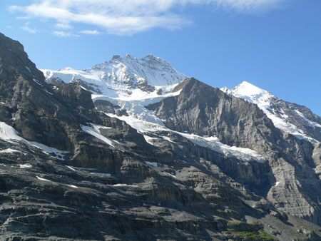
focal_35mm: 36
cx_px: 160
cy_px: 120
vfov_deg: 39.7
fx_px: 334
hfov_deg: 51.3
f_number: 4
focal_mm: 6
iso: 80
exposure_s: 1/500
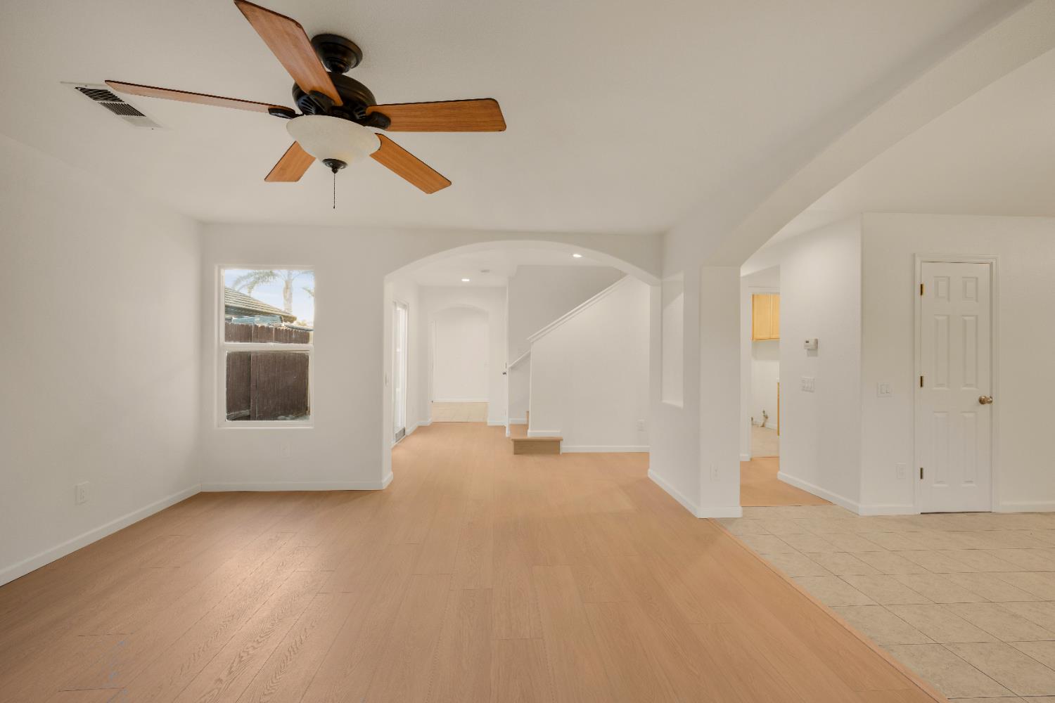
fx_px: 469
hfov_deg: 96.7
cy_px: 352
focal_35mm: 16
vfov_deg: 73.7
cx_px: 528
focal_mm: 16
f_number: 7.1
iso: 500
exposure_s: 1/3
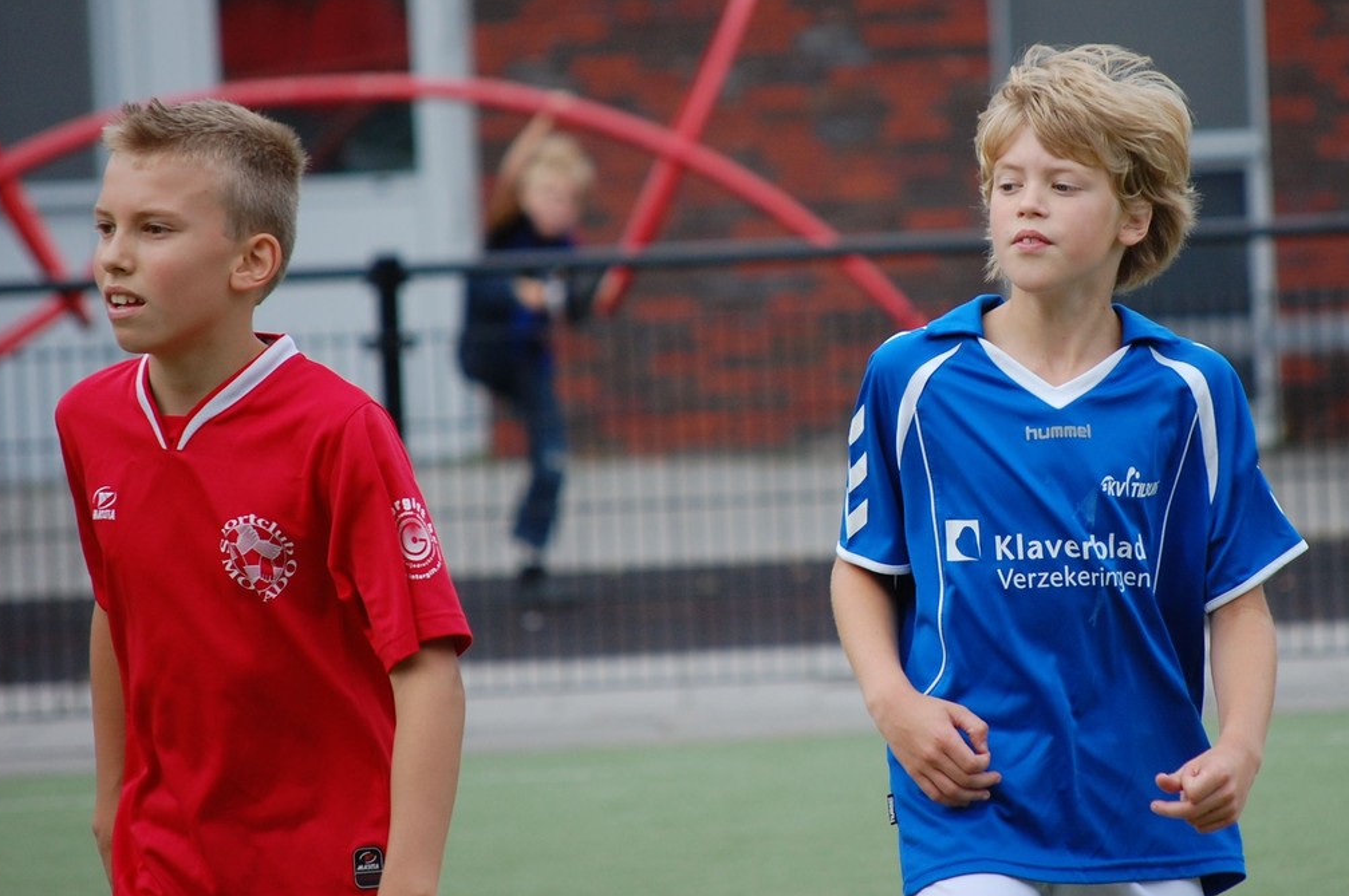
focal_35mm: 305
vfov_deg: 4.5
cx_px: 666
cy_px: 453
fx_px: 11416
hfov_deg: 6.8
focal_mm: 200
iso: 400
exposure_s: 1/640
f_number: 5.6
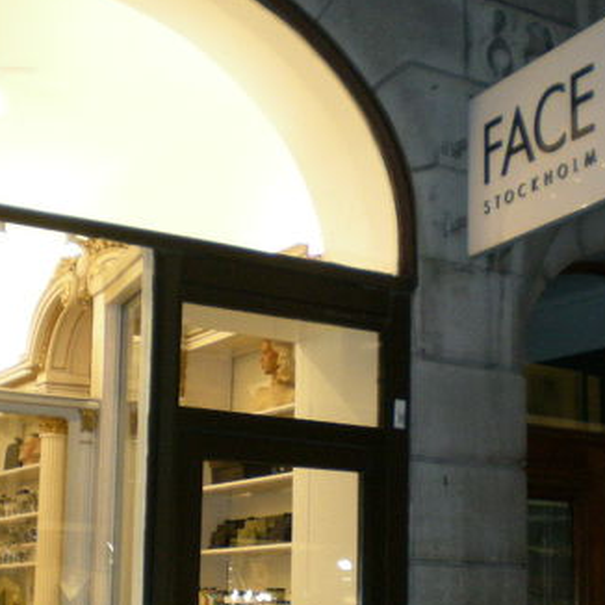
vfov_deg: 25.5
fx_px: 1325
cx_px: 345
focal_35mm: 67
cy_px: 430
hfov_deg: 25.7
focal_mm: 6.3
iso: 201
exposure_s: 1/35.2
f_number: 3.1
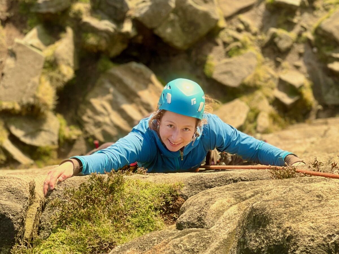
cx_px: 170
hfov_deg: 25.3
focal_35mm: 77
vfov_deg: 19.1
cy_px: 127
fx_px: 754
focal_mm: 9
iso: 40
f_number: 2.8
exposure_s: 1/121
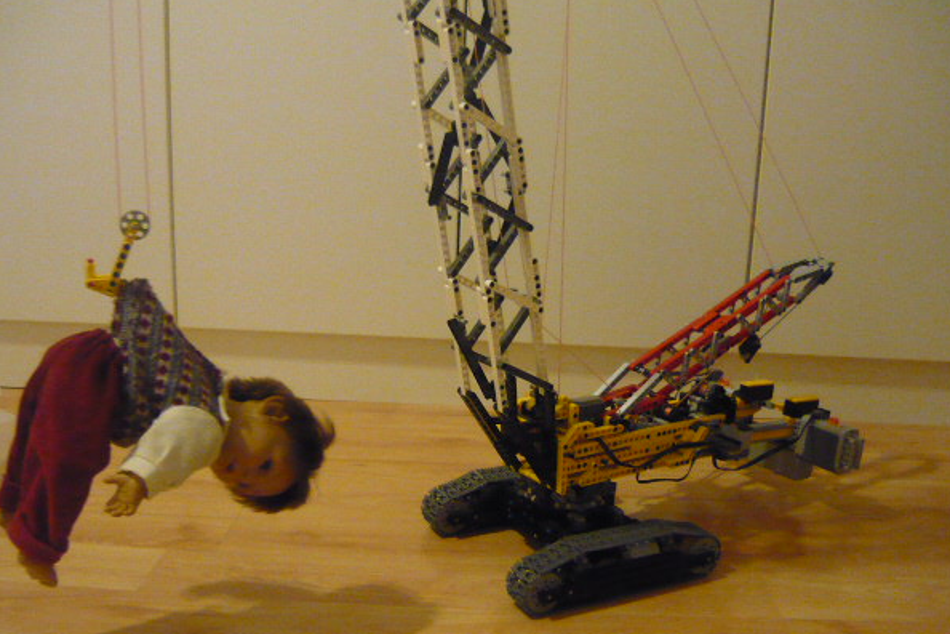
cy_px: 363
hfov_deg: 51.9
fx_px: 976
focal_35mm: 37
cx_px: 459
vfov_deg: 35.9
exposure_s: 1/15
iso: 800
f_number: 2.8
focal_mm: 5.5
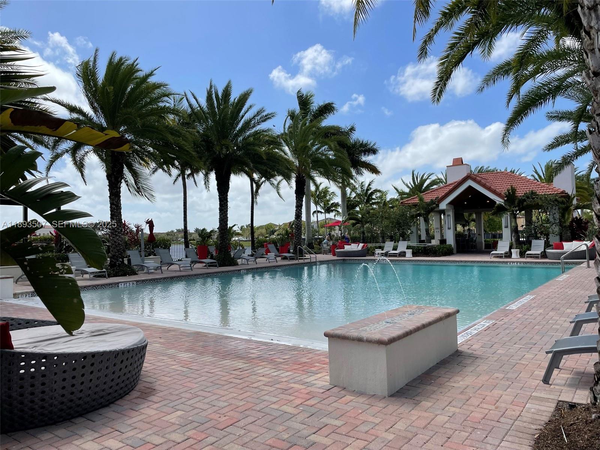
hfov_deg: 67.3
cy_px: 225
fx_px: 451
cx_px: 300
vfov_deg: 53.1
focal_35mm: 26
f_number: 1.6
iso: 32
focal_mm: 4.2
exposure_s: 1/4831
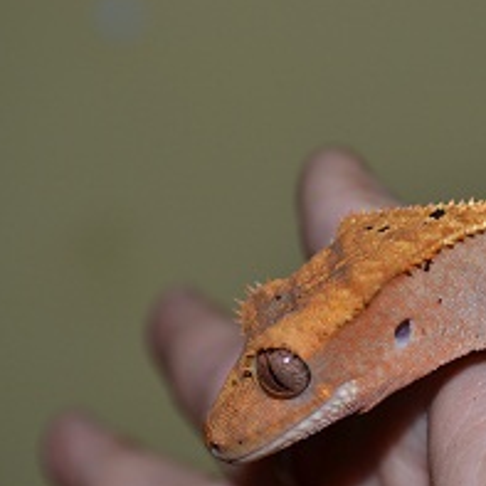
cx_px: 370
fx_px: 1970
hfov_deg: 14.0
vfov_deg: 14.1
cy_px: 276
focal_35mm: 124
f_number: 8
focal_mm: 48
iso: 100
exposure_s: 1/60
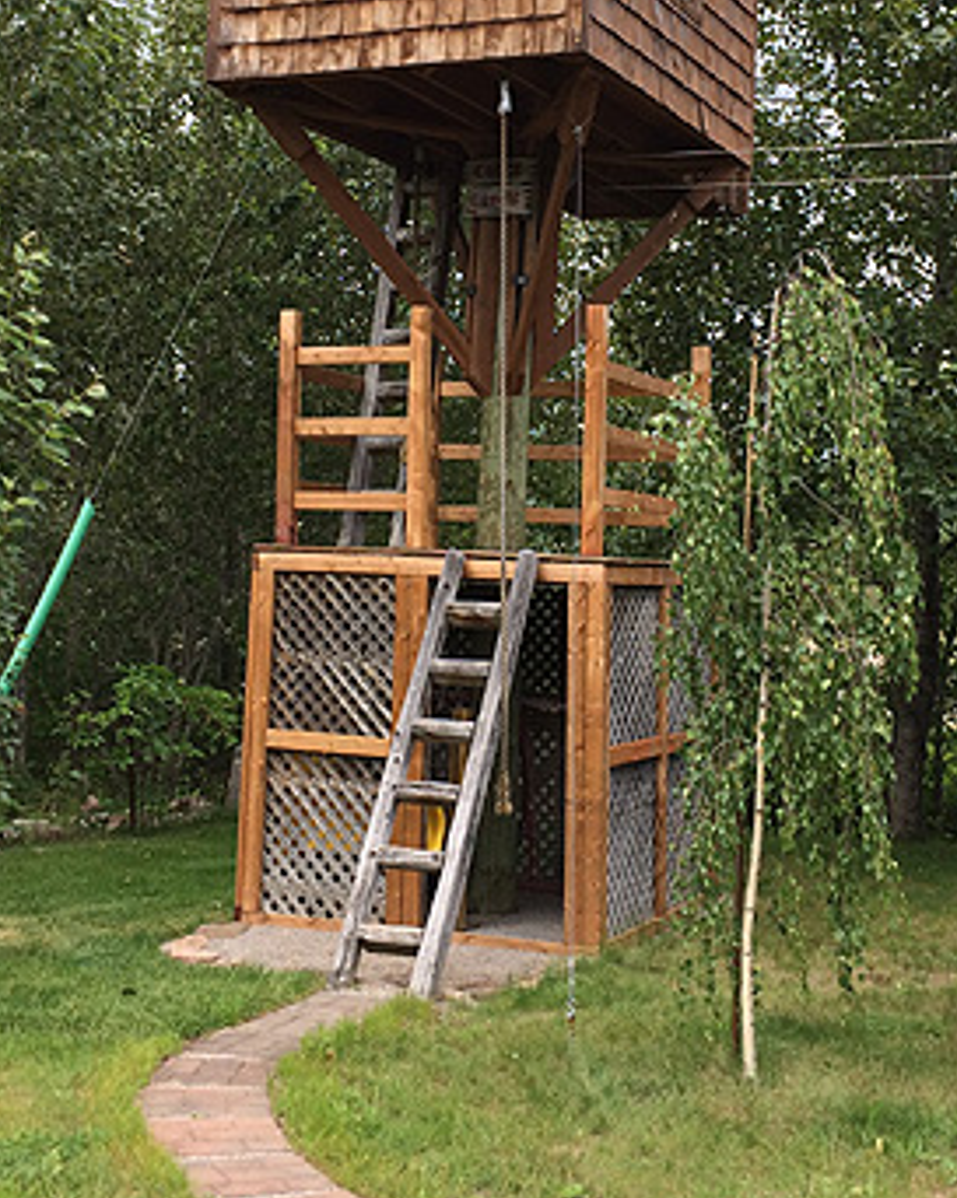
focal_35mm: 53
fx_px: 1879
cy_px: 378
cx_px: 519
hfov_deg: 28.6
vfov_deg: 35.0
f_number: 2.2
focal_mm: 4.15
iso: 32
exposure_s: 1/586
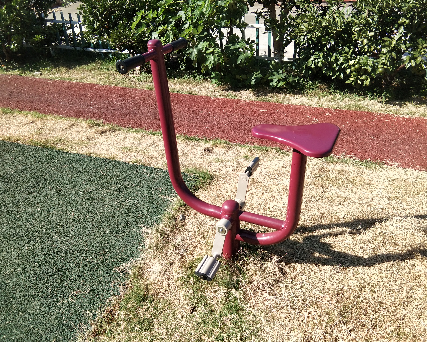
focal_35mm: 33
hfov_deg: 54.2
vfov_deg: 44.5
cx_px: 229
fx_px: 417
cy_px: 168
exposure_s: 1/539
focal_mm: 3.69
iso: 50
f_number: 2.2
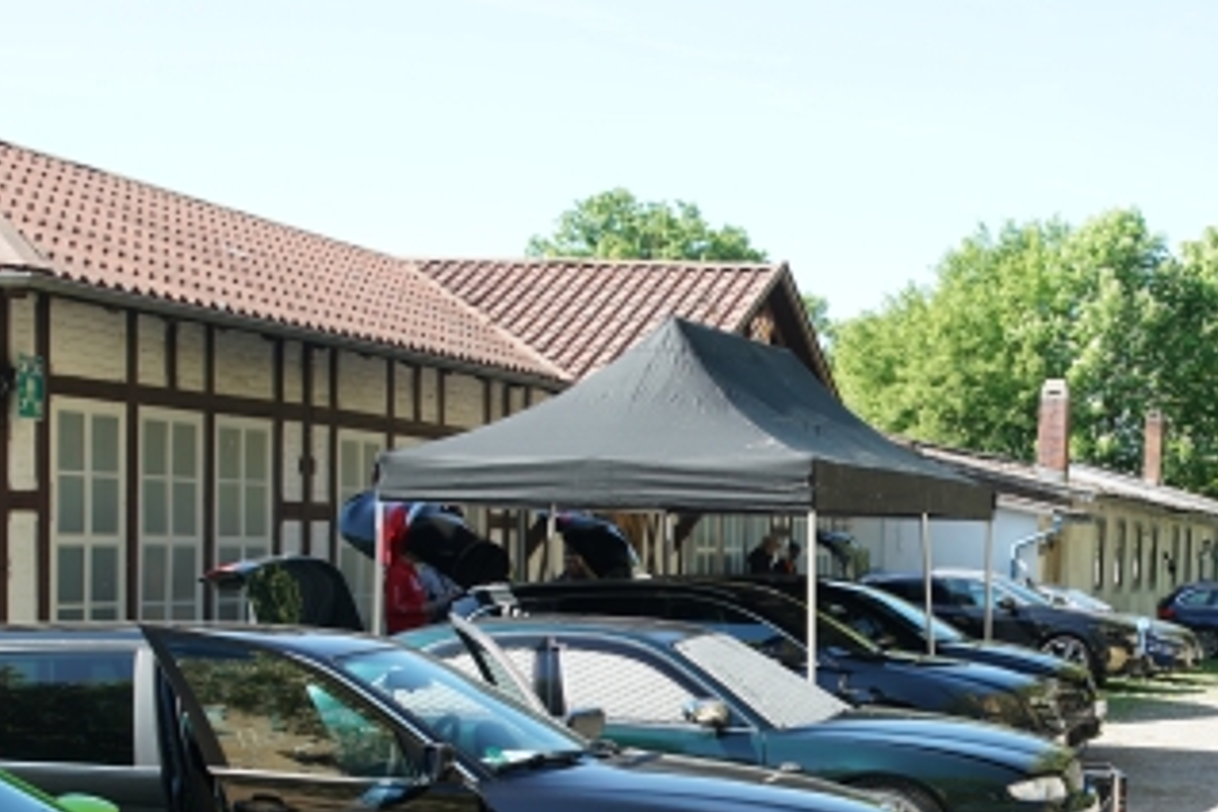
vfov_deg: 20.1
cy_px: 758
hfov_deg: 29.9
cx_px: 946
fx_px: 2233
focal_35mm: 66
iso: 160
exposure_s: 1/200
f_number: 5
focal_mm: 30
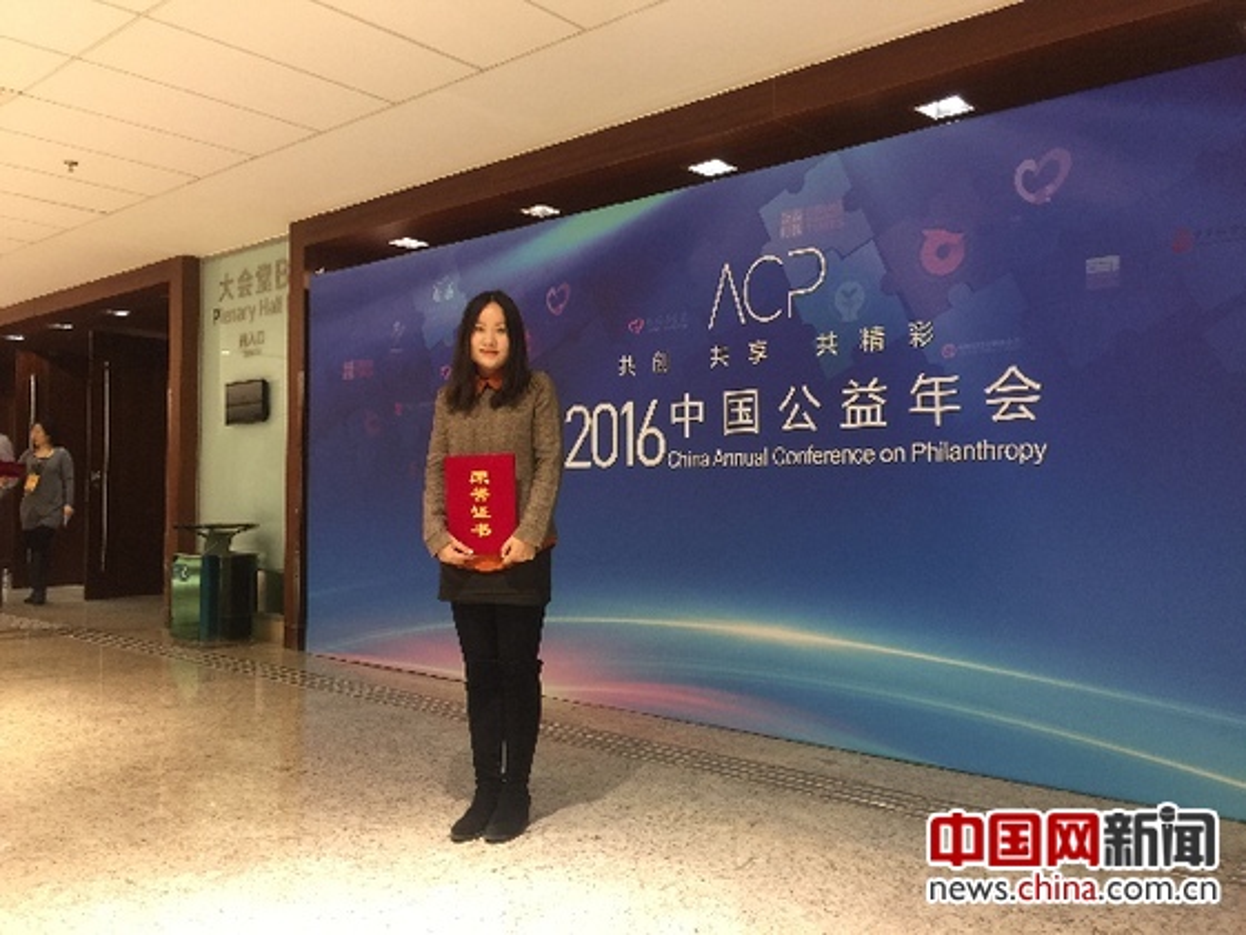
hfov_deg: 61.6
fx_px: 1044
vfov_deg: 48.2
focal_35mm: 29
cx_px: 623
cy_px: 468
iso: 100
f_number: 2.2
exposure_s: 1/17
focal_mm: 4.15
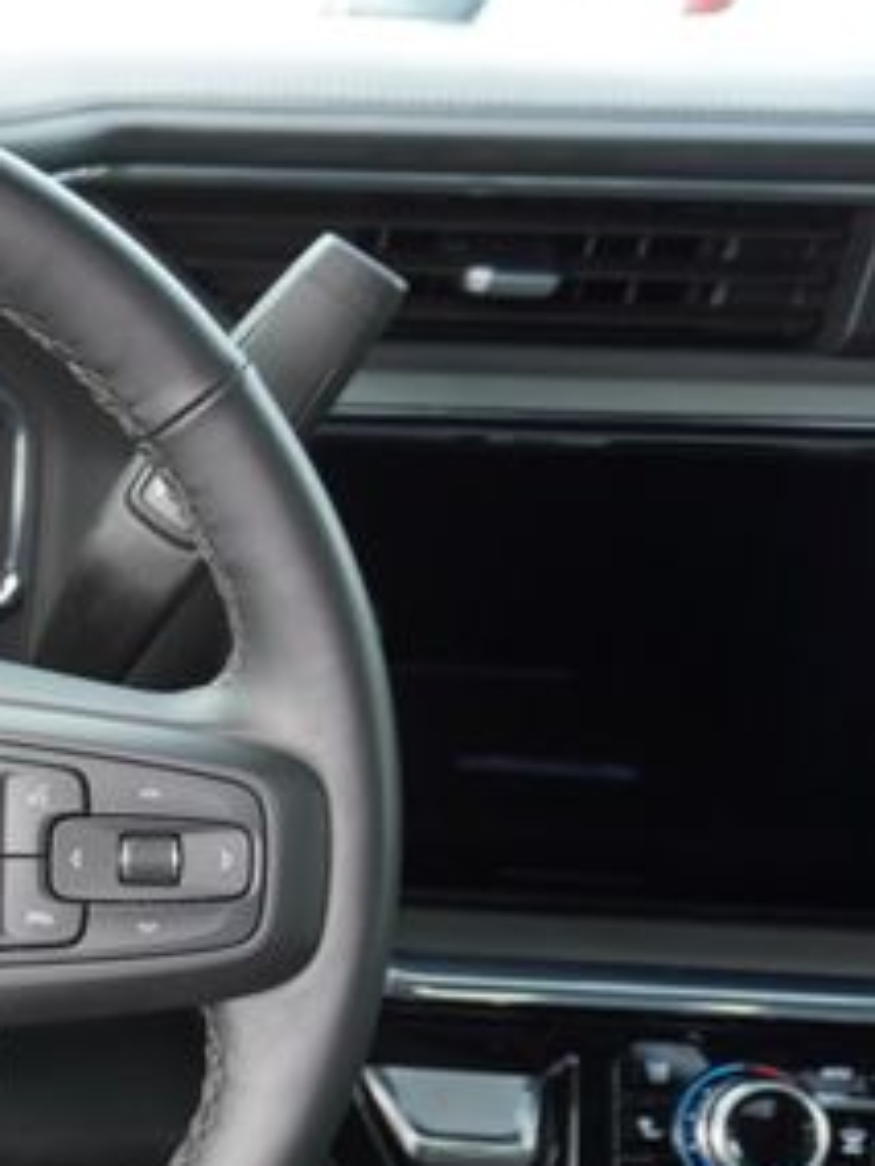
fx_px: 1753
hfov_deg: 23.1
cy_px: 854
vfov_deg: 36.1
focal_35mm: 52
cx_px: -407
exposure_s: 1/60
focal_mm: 16
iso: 125
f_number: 4
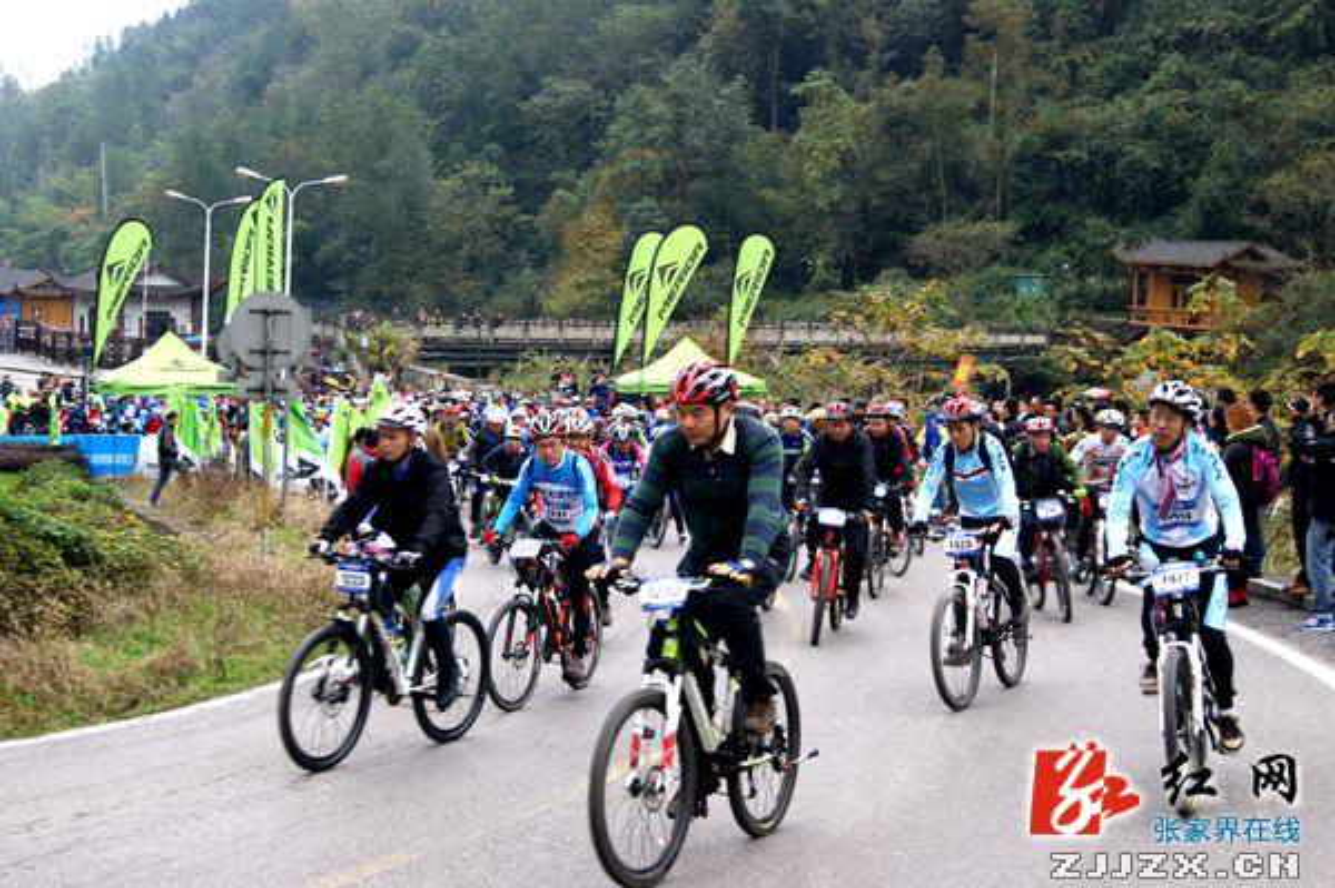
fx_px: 1945
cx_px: 668
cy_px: 444
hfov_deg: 37.9
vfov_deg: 25.7
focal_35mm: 52
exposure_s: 1/60
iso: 100
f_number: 6.3
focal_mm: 35
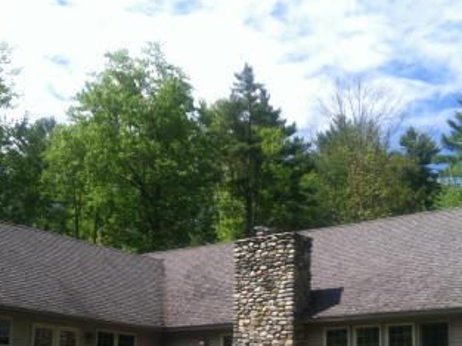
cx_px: 220
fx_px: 893
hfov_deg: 29.0
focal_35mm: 67
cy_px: 290
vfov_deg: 21.5
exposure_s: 1/744
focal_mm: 3.85
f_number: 2.8
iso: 80
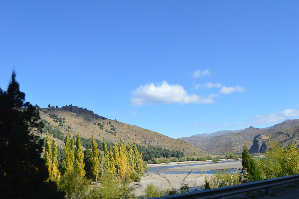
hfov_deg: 57.3
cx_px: 150
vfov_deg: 39.9
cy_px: 100
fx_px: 274
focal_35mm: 33
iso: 100
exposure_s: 1/250
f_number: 8
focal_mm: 22
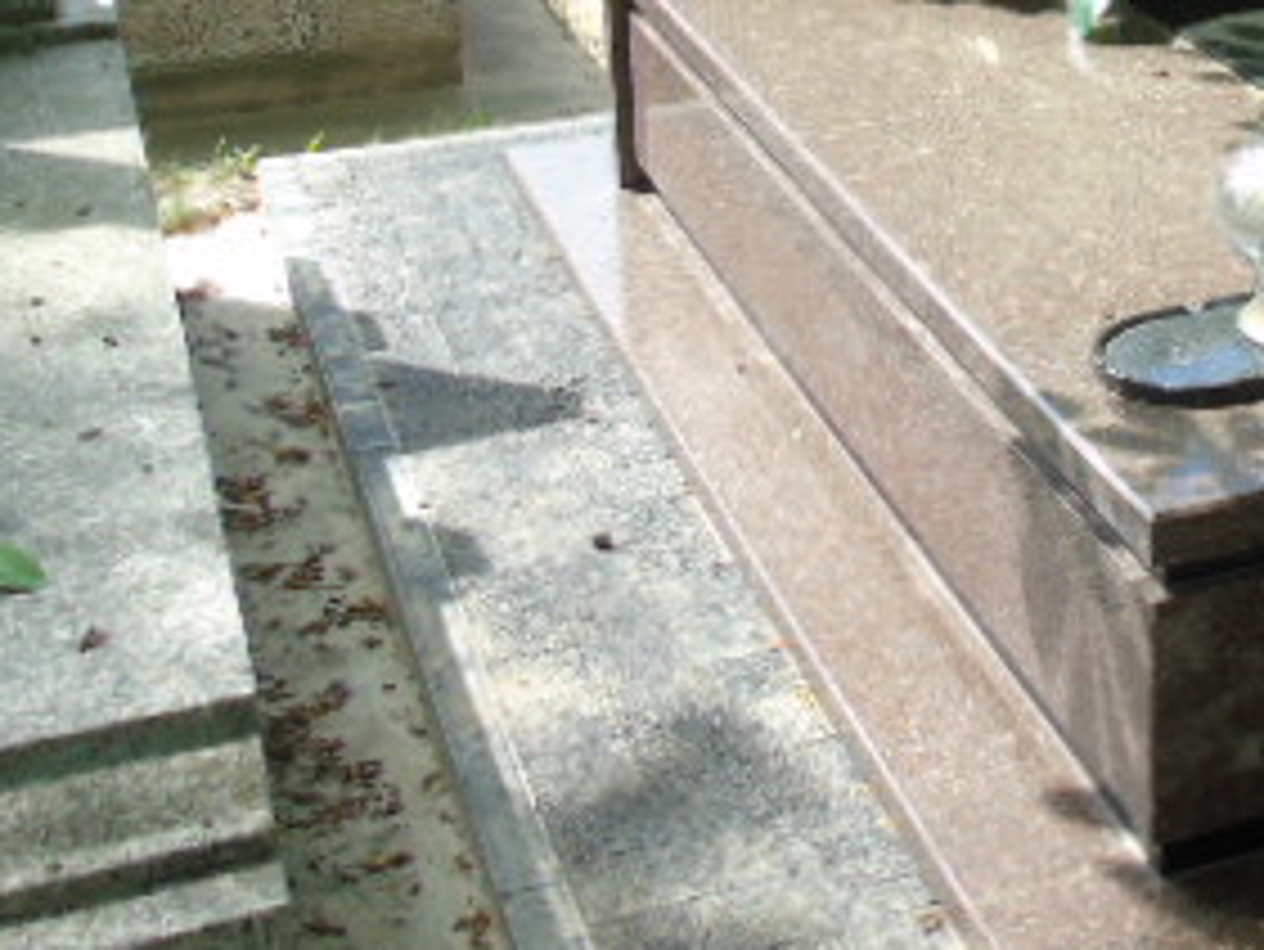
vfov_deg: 21.1
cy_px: -108
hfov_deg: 27.6
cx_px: 1282
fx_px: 2411
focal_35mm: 66
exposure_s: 1/200
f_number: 3.6
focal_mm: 5.2
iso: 80
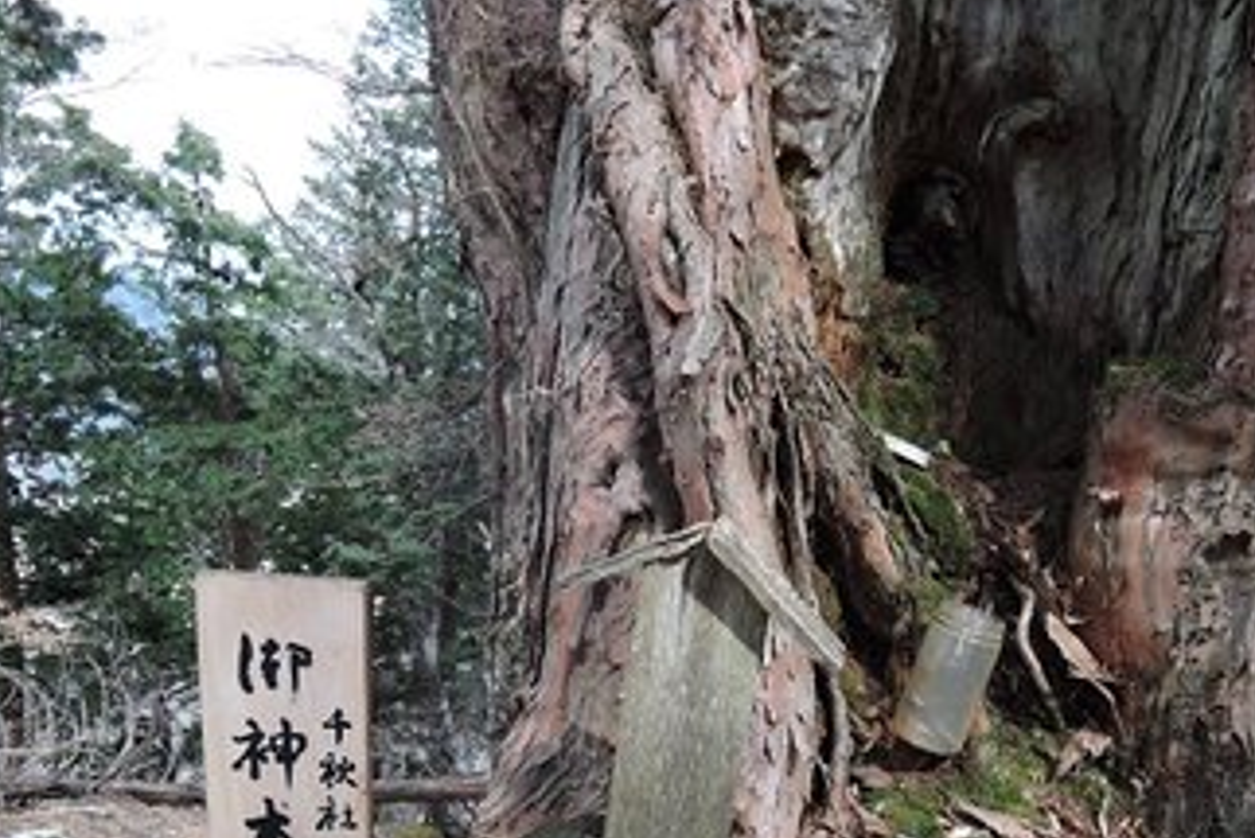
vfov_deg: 41.7
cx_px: 737
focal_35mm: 31
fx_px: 1081
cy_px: 569
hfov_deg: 59.9
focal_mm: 5.1
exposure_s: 1/640
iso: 400
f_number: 2.8
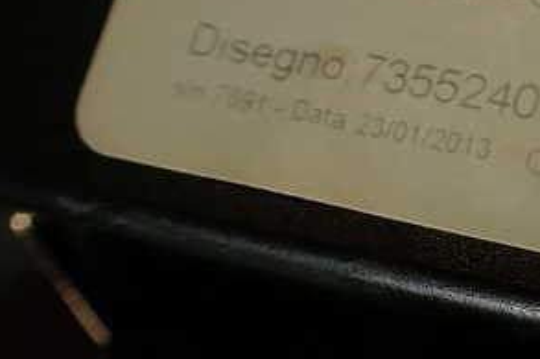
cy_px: 125
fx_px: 959
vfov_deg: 21.2
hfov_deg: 29.3
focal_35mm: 64
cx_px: 547
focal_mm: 5.4
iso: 100
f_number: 2.3
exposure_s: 1/100
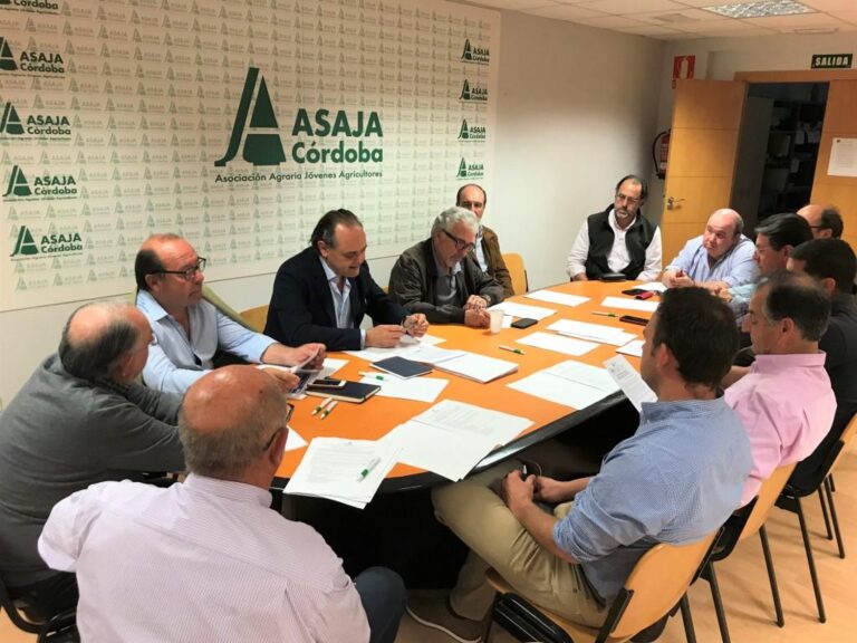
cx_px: 428
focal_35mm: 28
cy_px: 322
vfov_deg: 49.7
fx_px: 693
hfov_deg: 63.4
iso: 32
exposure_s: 1/25
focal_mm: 3.99
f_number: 1.8
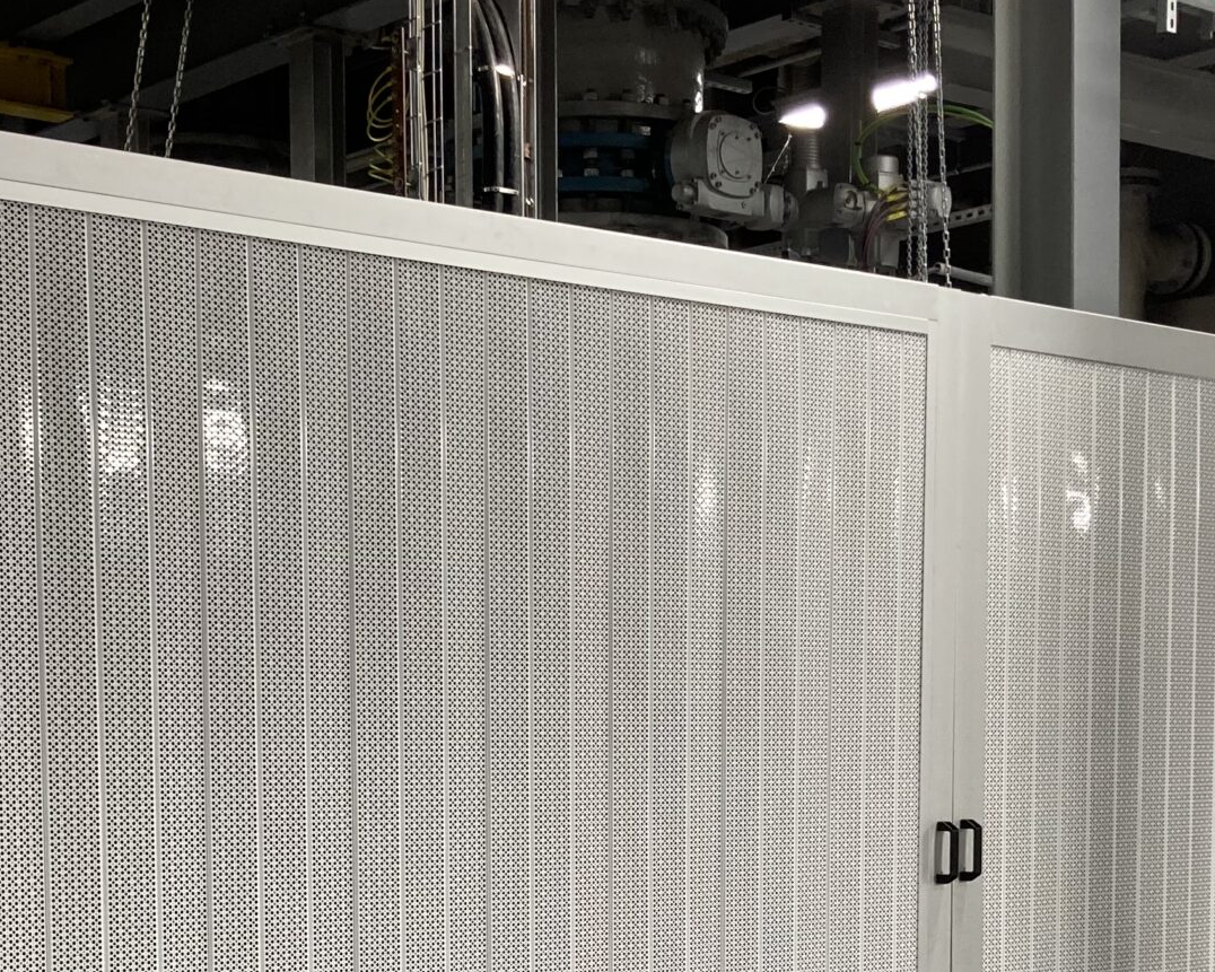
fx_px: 2338
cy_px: 914
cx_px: 500
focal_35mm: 65
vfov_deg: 22.8
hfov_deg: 29.1
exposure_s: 1/58
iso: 80
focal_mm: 3.99
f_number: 1.8
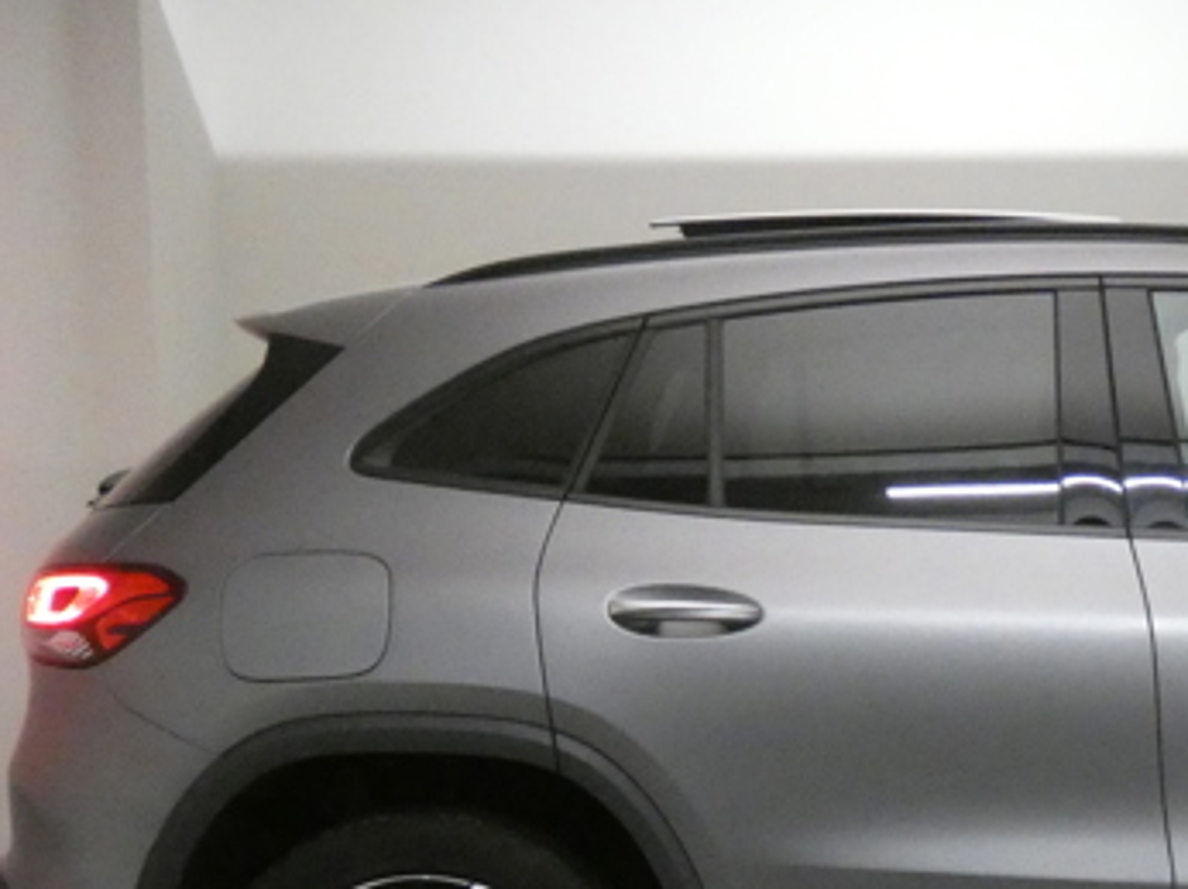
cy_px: 889
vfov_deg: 13.1
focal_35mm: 111
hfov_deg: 17.2
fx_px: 3807
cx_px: 1312
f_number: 3.8
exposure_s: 1/80
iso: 1600
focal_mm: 8.6
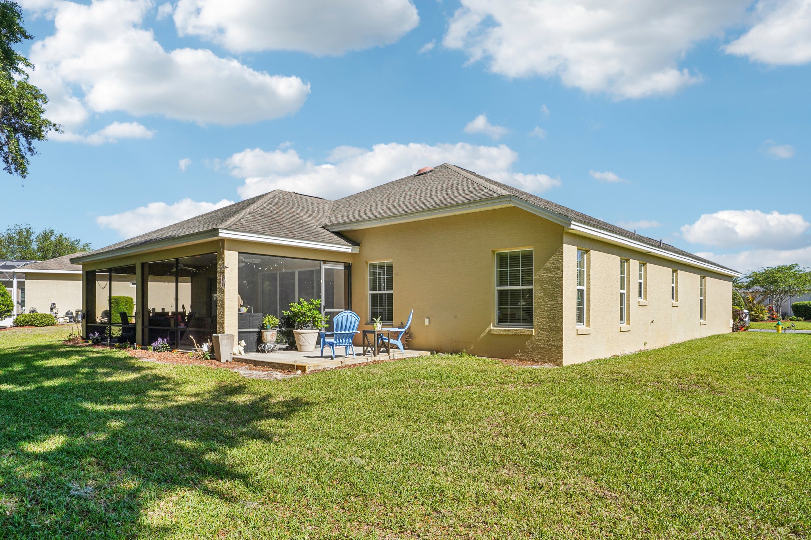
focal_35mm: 22
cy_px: 270
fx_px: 496
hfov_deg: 78.6
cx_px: 406
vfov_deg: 57.2
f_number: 20
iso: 100
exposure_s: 1/40
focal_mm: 22
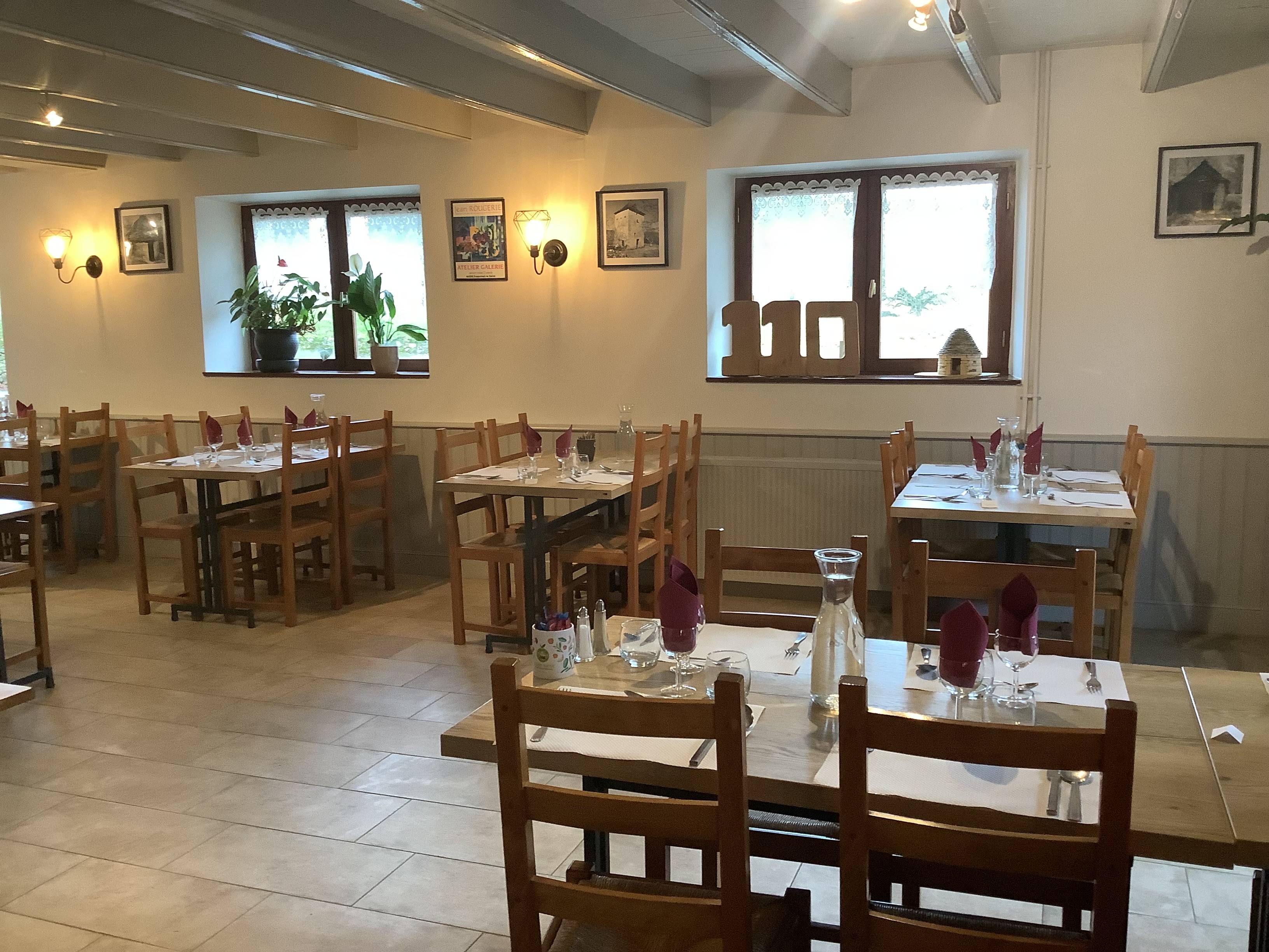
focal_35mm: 31
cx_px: 634
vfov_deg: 45.4
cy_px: 476
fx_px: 1136
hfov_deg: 58.4
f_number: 2.4
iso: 250
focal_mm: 3.3
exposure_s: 1/50
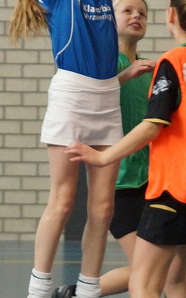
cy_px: 71
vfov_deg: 10.8
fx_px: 1566
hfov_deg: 6.8
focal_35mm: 193
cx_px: 210
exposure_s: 1/400
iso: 800
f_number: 3.5
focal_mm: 50
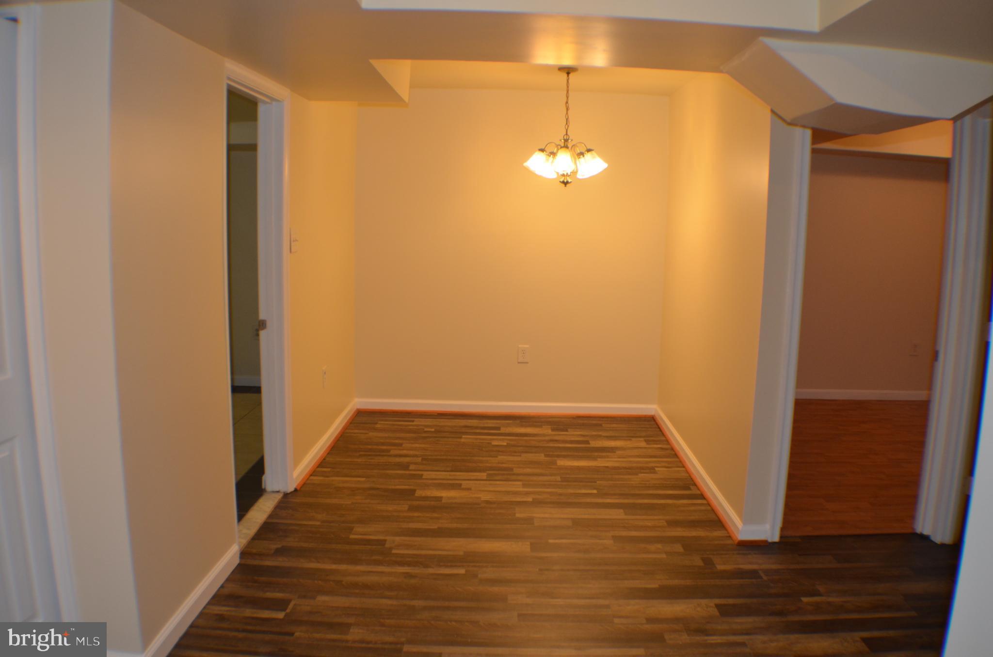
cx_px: 496
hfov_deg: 53.2
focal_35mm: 36
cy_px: 328
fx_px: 991
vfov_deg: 36.7
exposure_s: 1/100
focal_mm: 24
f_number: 3.8
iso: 400
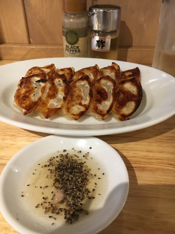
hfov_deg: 48.2
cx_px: 88
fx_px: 195
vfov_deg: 61.7
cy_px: 117
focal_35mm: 29
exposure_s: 1/24
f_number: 2.2
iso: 200
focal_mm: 4.15
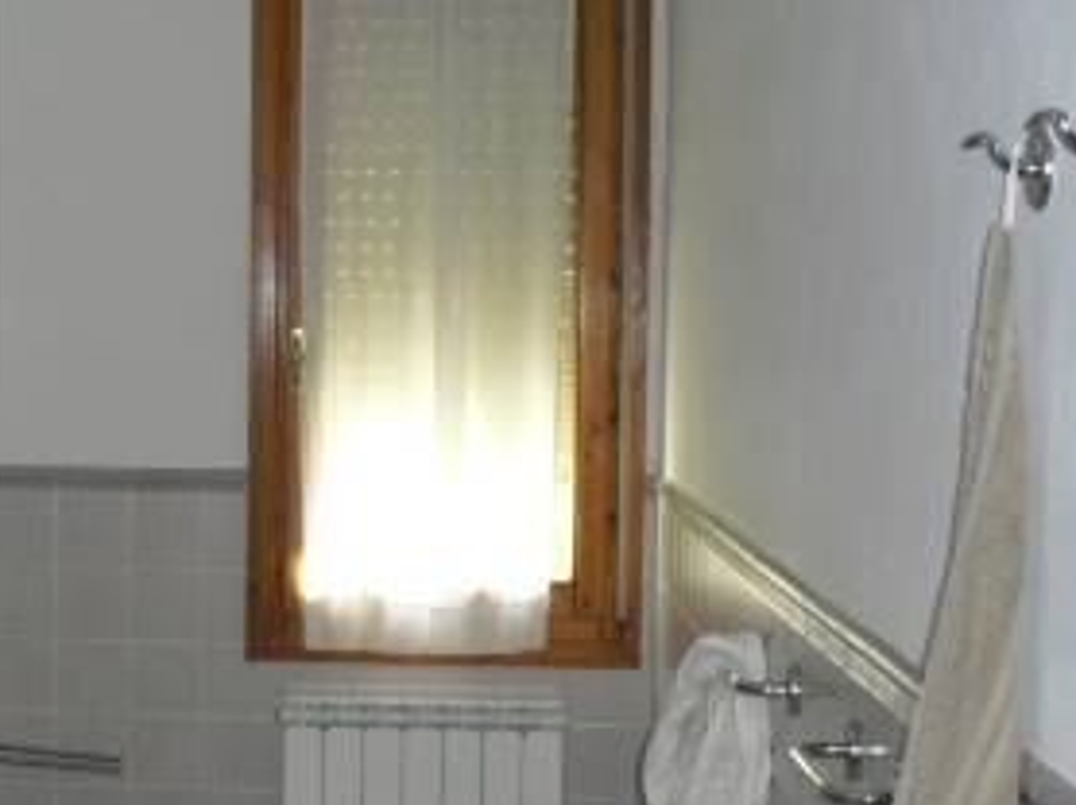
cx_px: 182
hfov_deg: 23.2
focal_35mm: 83
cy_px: 484
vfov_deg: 17.7
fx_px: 2578
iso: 200
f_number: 3.1
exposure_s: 1/60
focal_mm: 6.3
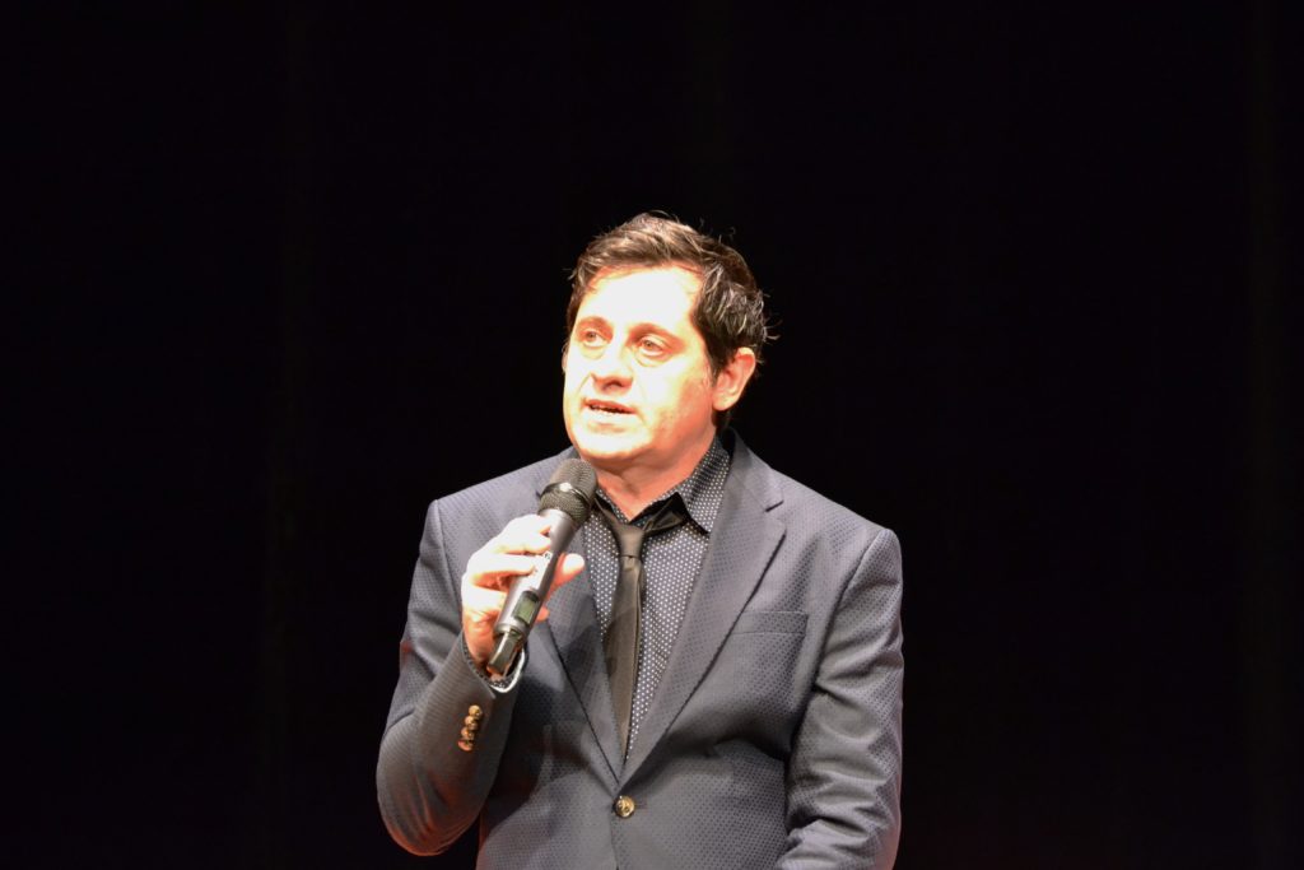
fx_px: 5325
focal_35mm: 147
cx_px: 652
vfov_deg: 9.3
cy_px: 435
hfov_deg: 14.0
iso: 3200
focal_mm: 98
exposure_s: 1/25
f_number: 5.6
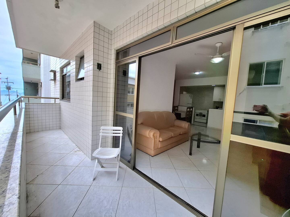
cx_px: 145
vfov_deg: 89.9
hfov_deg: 106.2
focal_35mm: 13
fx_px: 109
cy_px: 108
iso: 40
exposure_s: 1/435
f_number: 2.2
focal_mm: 1.74
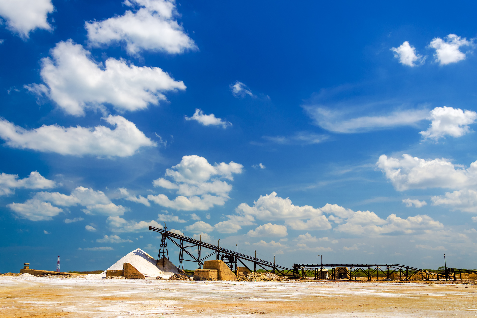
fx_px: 510
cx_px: 243
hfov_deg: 50.1
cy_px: 157
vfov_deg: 34.6
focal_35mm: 39
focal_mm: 25
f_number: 8
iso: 200
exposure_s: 1/400
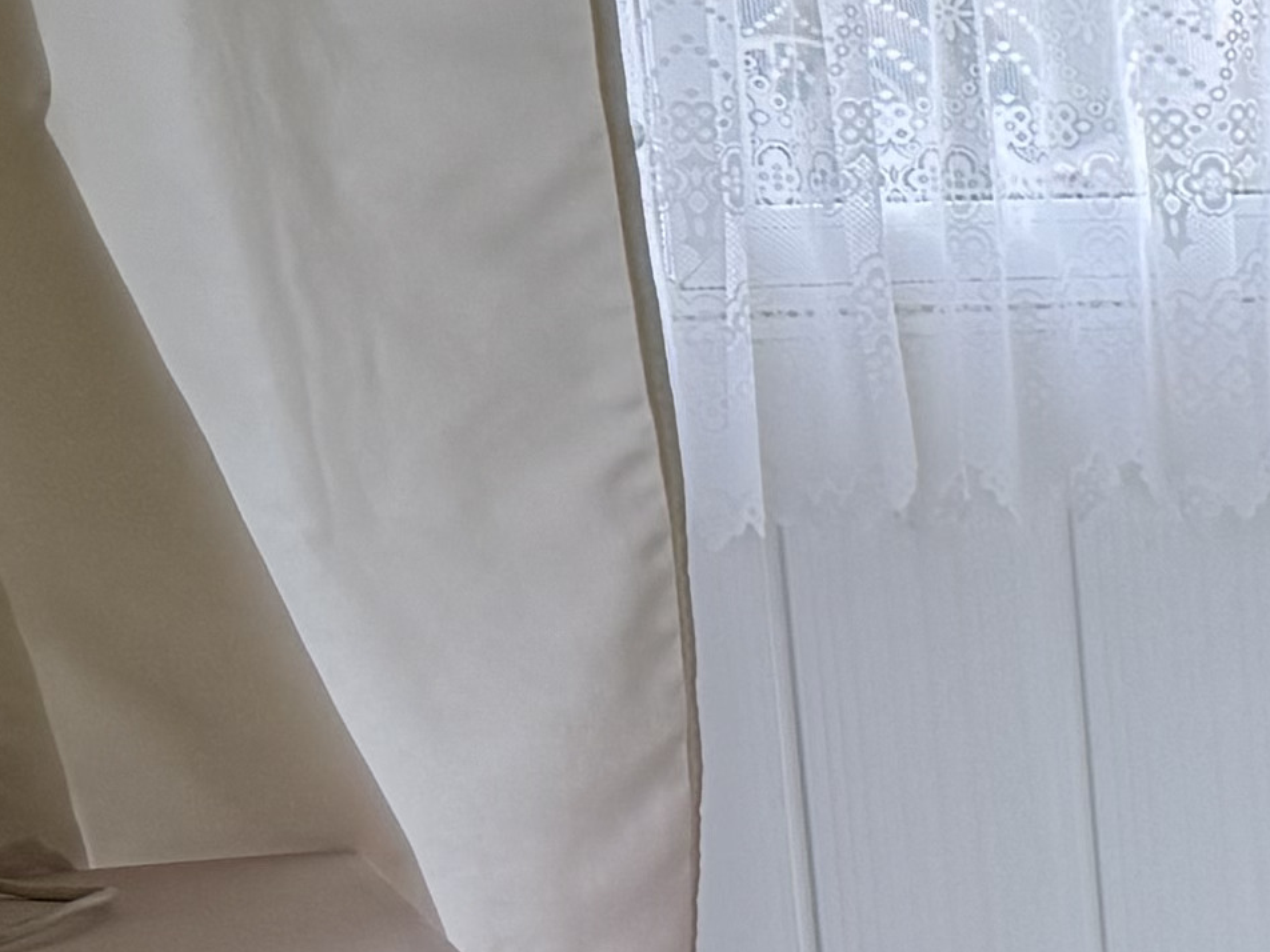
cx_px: 3737
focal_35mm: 144
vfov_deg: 10.2
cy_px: 1019
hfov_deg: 10.2
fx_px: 5283
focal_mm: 6.76
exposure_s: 1/142
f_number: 1.78
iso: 125
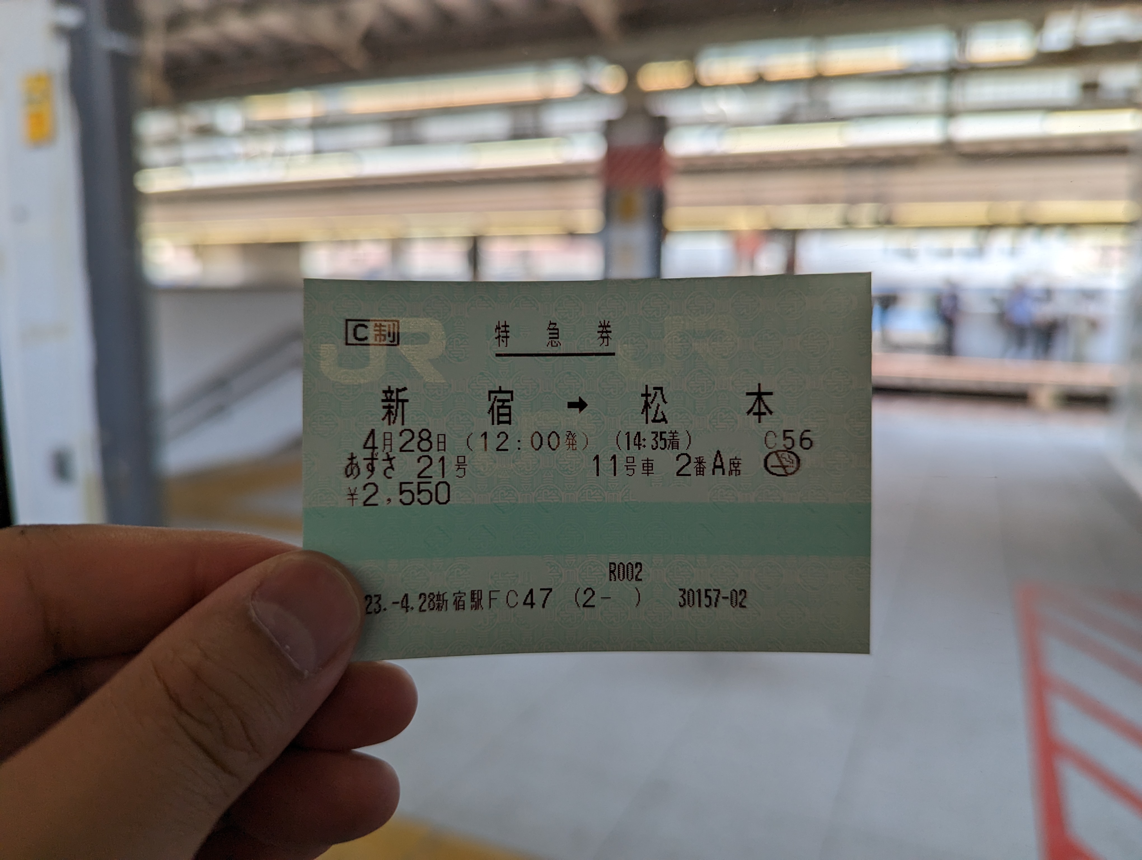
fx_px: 793
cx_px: 571
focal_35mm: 24
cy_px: 430
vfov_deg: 56.9
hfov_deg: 71.5
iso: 42
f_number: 1.85
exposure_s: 1/324
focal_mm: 6.81
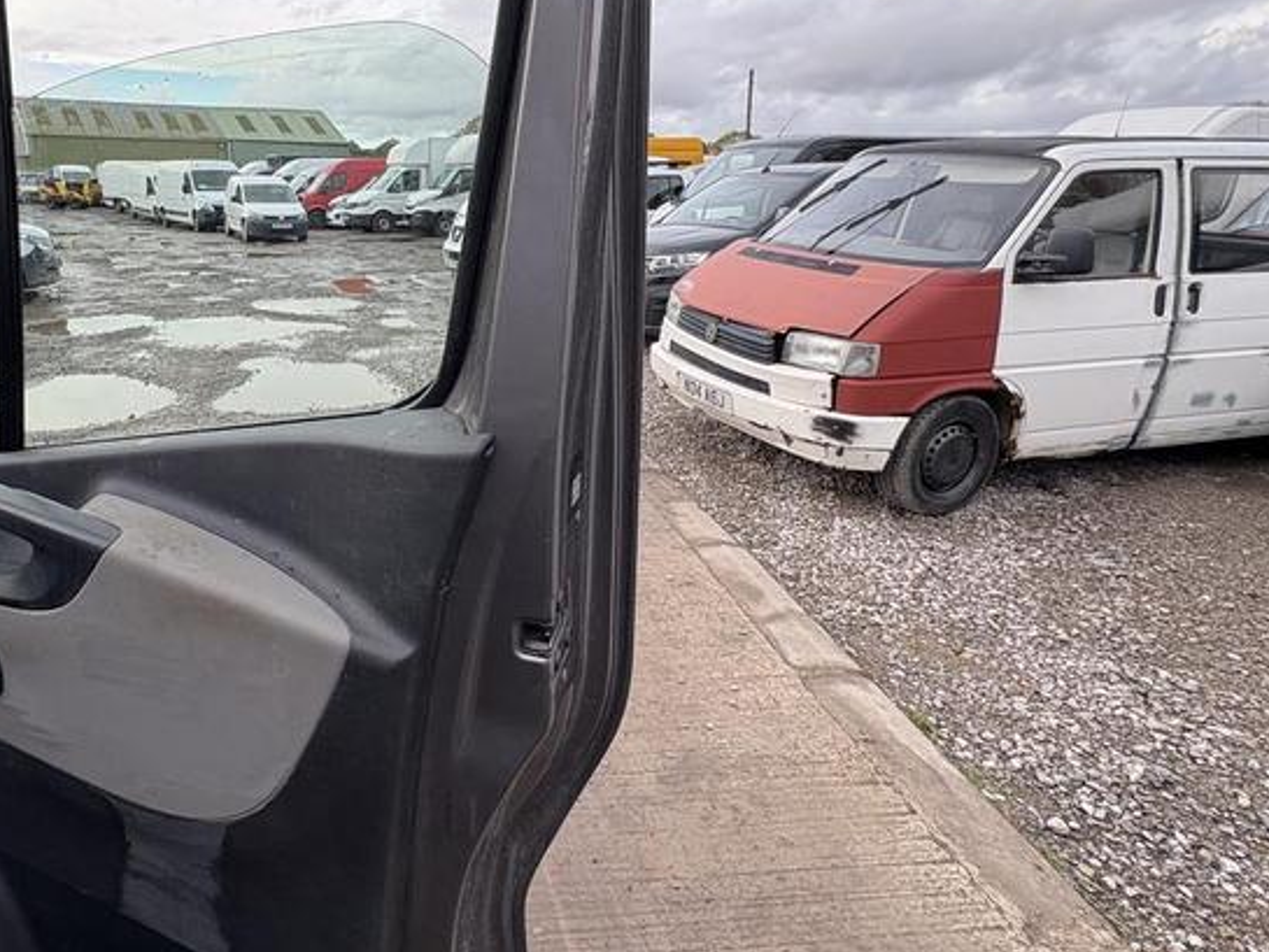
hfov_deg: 72.4
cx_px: 459
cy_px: 417
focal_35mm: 23
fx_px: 843
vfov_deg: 58.7
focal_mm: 2.22
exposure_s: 1/99
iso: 40
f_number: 2.2
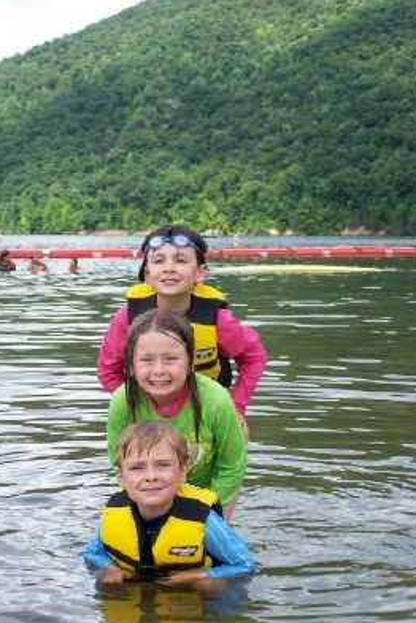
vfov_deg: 27.7
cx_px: 181
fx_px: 1265
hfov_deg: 18.7
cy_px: 312
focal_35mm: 73
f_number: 3.2
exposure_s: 1/500
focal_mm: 11.5
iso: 80
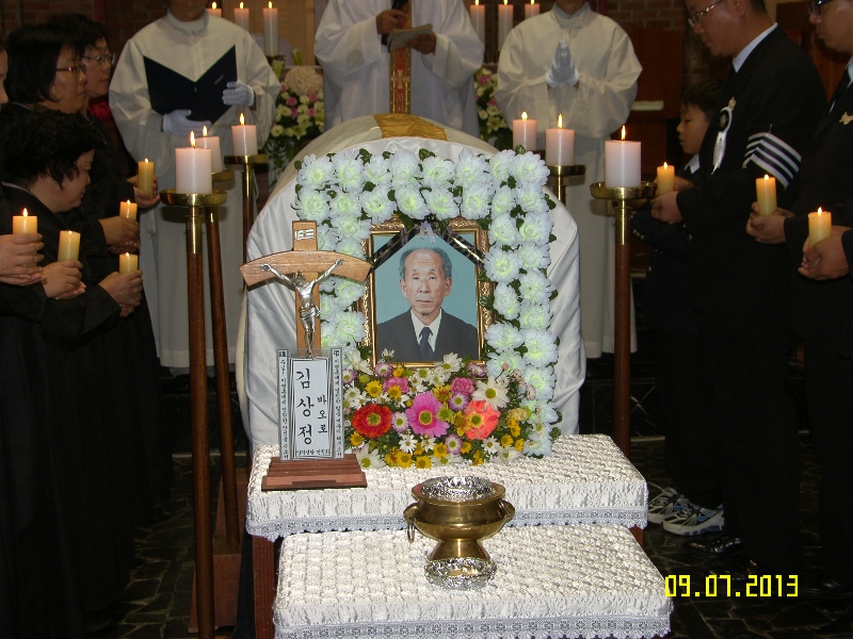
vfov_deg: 24.4
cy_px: 320
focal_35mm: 60
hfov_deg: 32.2
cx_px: 426
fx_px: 1479
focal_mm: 15.5
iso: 50
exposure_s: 1/60
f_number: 2.8
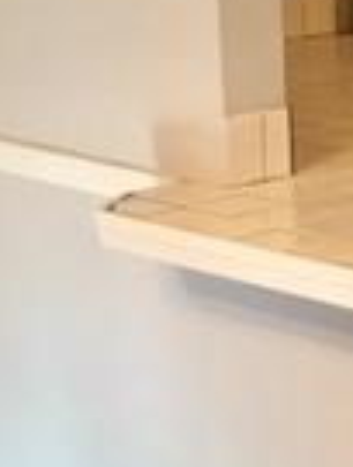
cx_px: 685
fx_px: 1854
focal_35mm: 137
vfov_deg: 14.4
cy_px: 225
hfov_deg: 10.1
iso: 50
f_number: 2.2
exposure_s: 1/15
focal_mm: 4.15
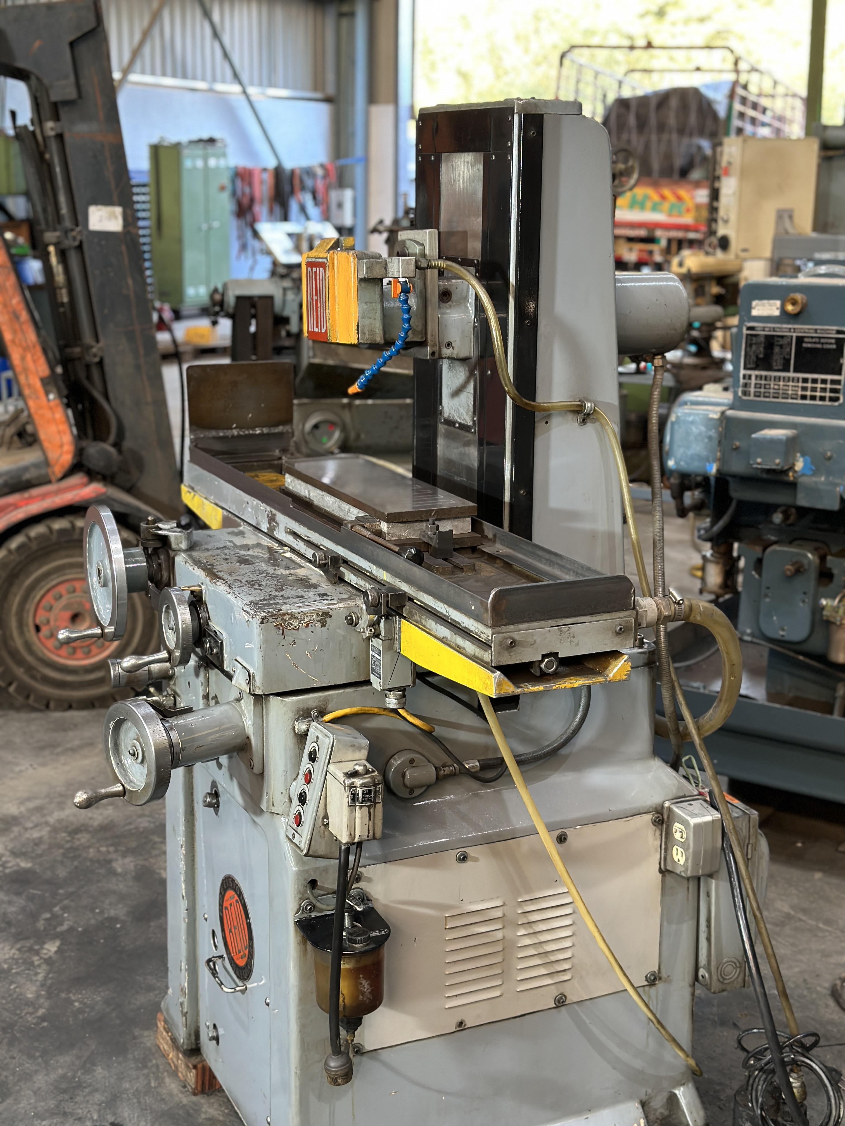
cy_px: 563
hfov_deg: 30.3
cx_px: 422
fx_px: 1562
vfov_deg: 39.7
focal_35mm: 48
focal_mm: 6.86
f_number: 1.78
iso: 200
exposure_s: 1/50
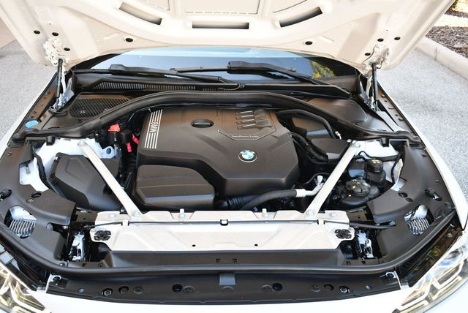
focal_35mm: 36
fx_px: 468
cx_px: 234
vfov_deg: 36.9
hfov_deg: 53.1
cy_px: 156
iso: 500
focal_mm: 18
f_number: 3.5
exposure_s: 1/250
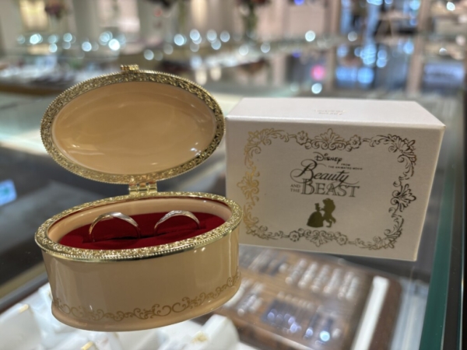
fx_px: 351
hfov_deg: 67.3
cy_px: 175
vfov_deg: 53.1
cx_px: 234
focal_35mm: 26
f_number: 1.6
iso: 100
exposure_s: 1/120
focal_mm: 5.96
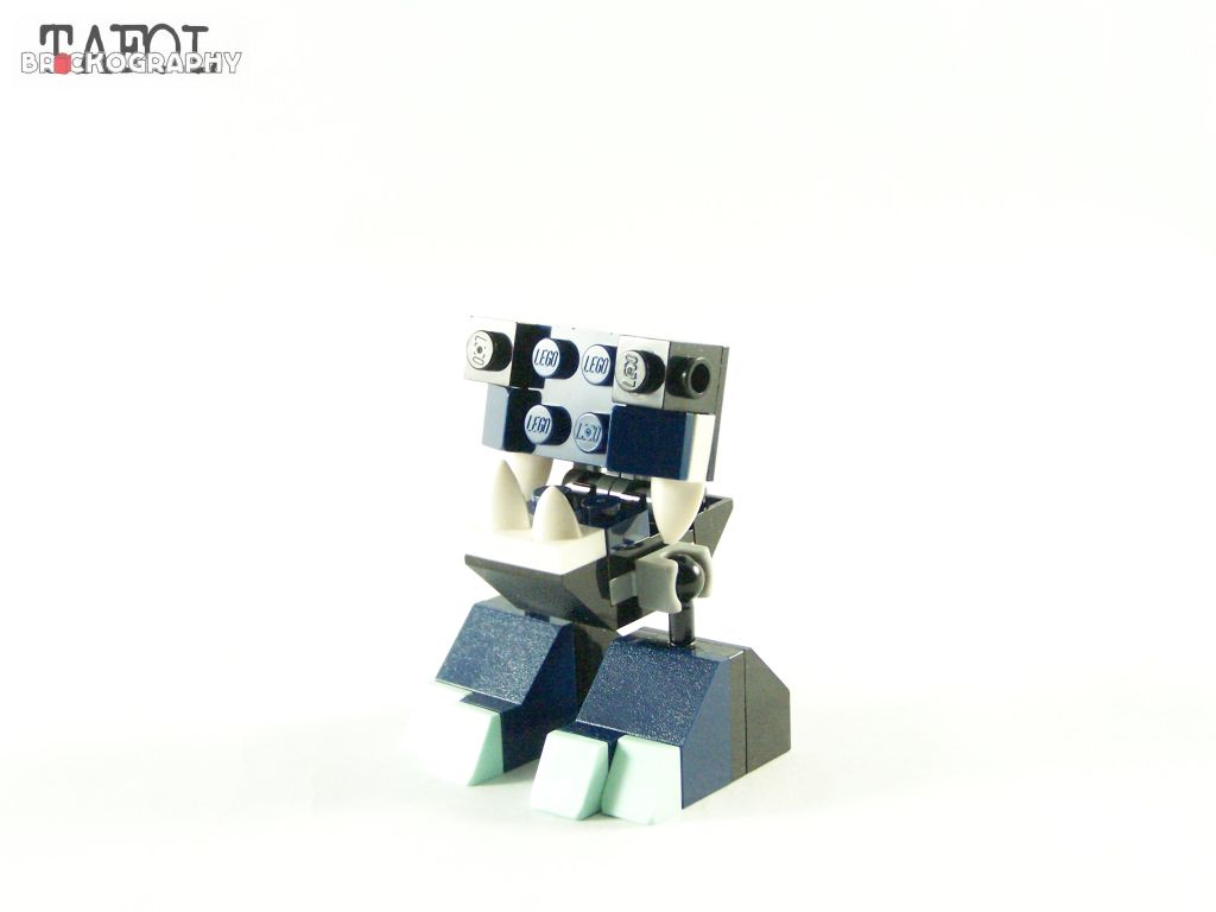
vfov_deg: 22.9
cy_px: 456
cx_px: 608
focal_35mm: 64
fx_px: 2248
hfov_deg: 30.3
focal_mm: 10.7
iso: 400
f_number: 3.6
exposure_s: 1/60
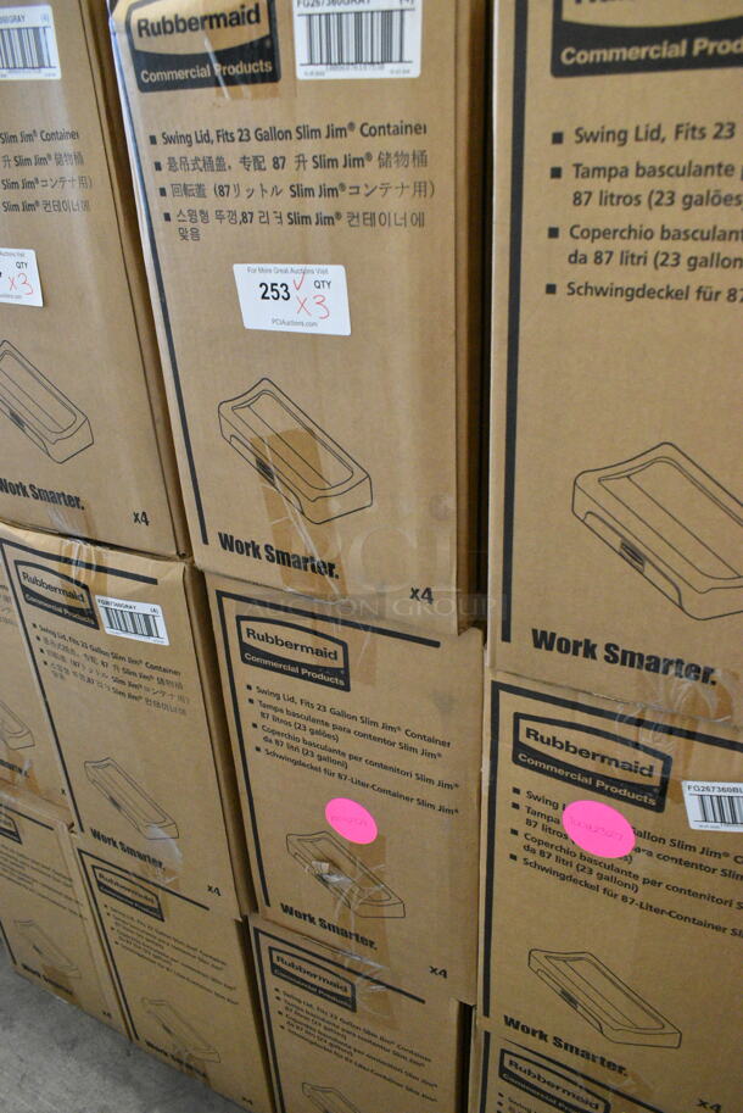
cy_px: 556
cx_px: 372
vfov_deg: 67.3
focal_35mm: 27
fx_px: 835
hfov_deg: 48.0
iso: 6400
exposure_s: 1/160
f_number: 6.3
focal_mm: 18
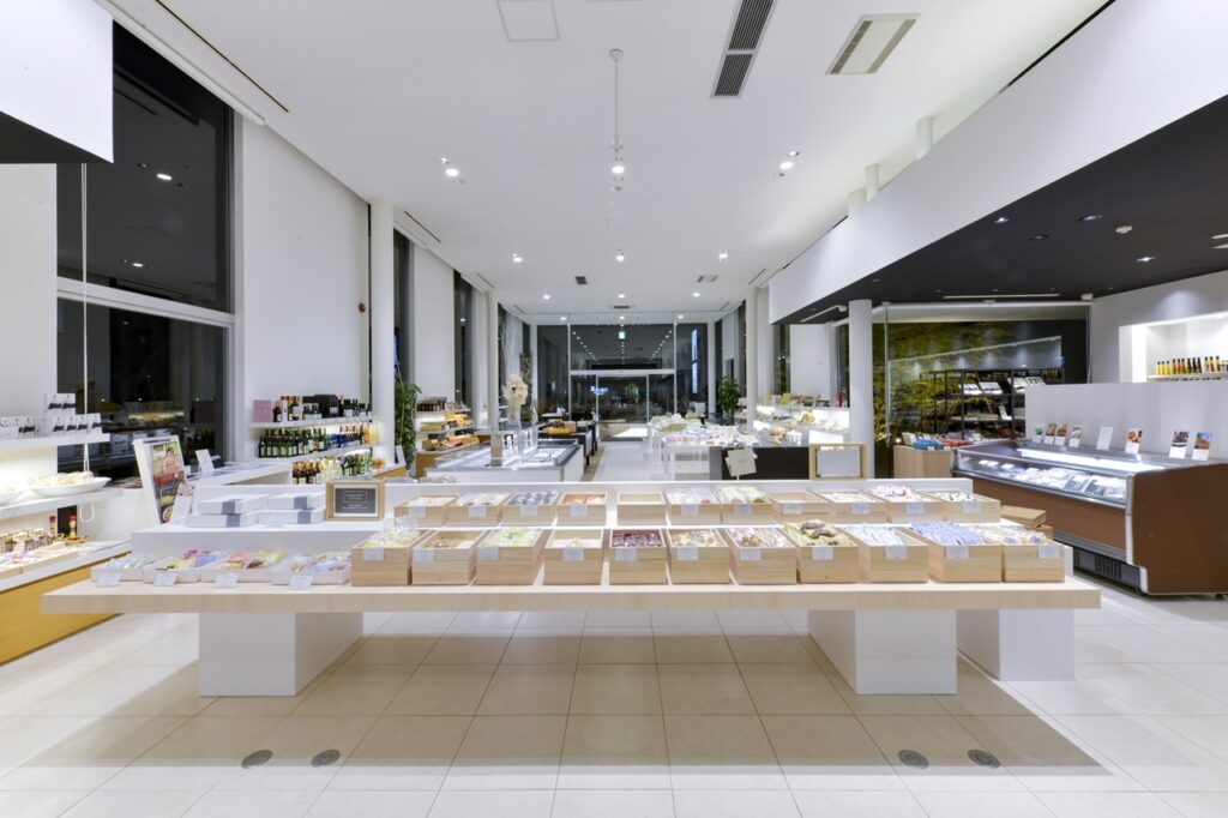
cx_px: 614
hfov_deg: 104.3
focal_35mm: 14
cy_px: 409
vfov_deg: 81.2
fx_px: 477
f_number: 18
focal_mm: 14
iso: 100
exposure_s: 1/2
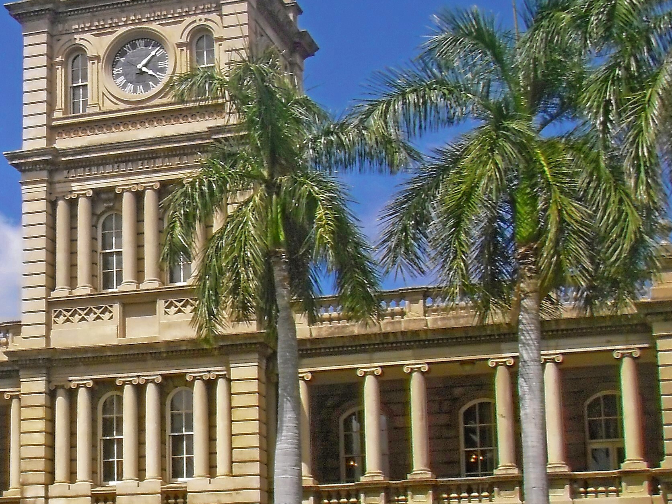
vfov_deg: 17.8
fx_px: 1612
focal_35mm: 83
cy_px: 315
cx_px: 0
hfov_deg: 22.6
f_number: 6.6
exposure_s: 1/320
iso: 100
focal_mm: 6.7
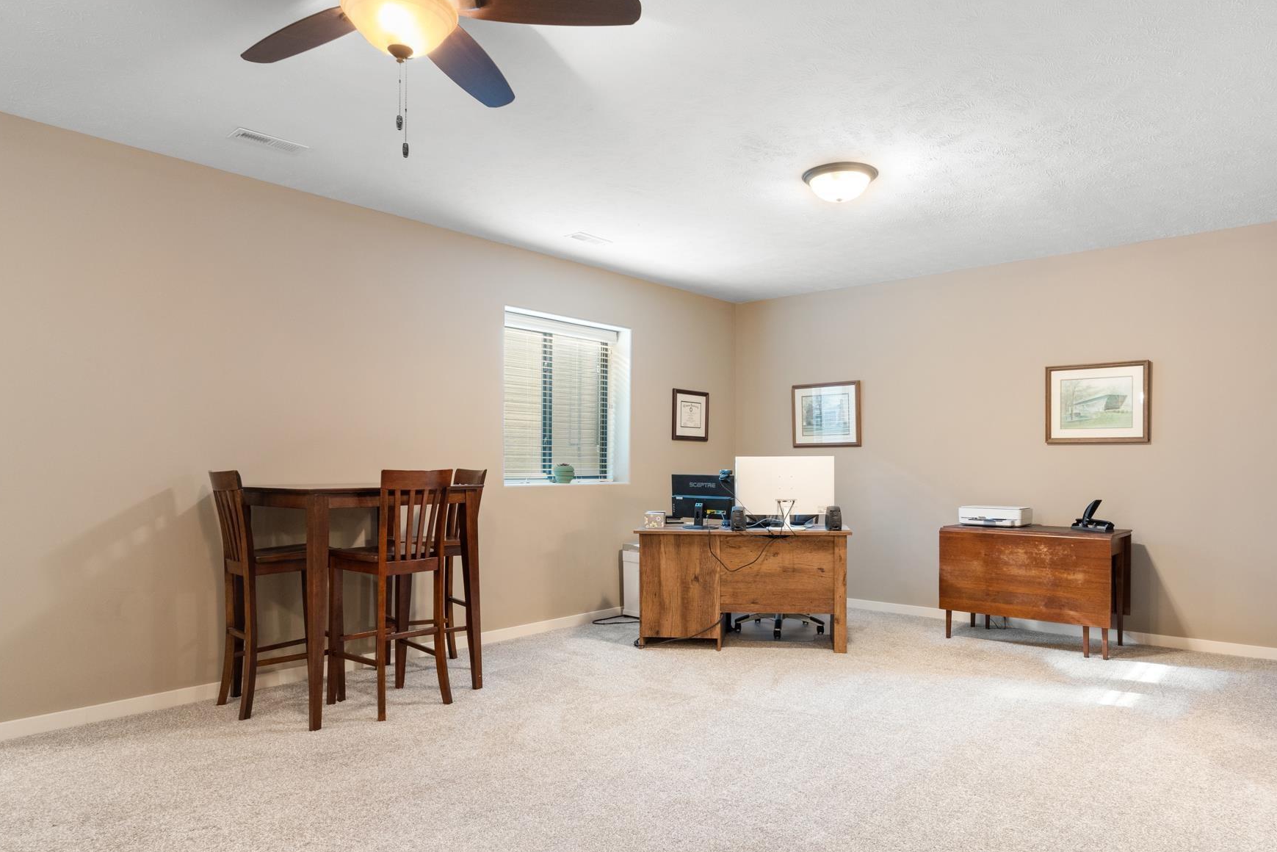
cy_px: 499
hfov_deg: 74.1
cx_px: 709
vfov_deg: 53.4
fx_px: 841
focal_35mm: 24
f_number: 9
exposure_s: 1/1.25
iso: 800
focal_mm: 16.5
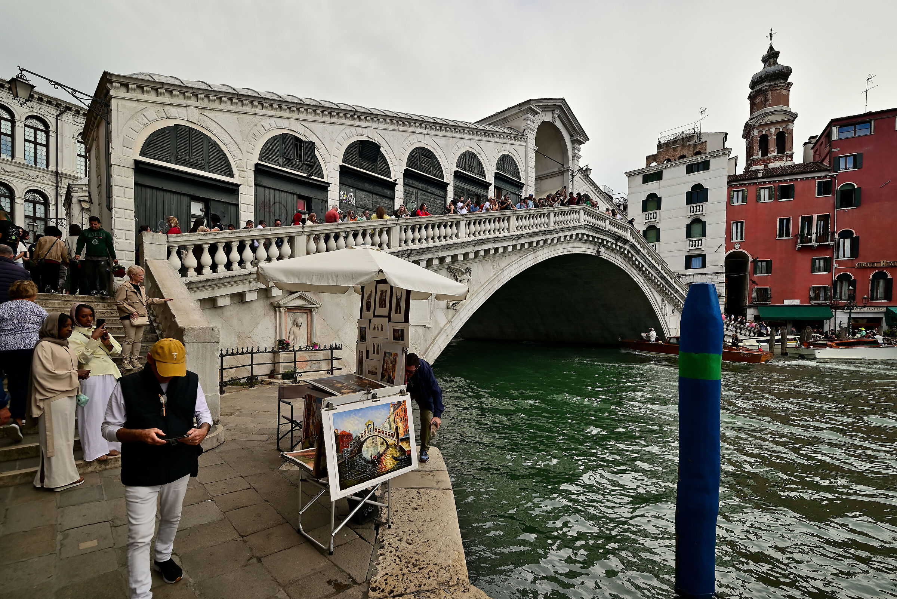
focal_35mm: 14
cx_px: 448
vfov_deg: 81.3
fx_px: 349
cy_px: 300
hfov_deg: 104.2
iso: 160
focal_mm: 14
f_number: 5.6
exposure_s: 1/500
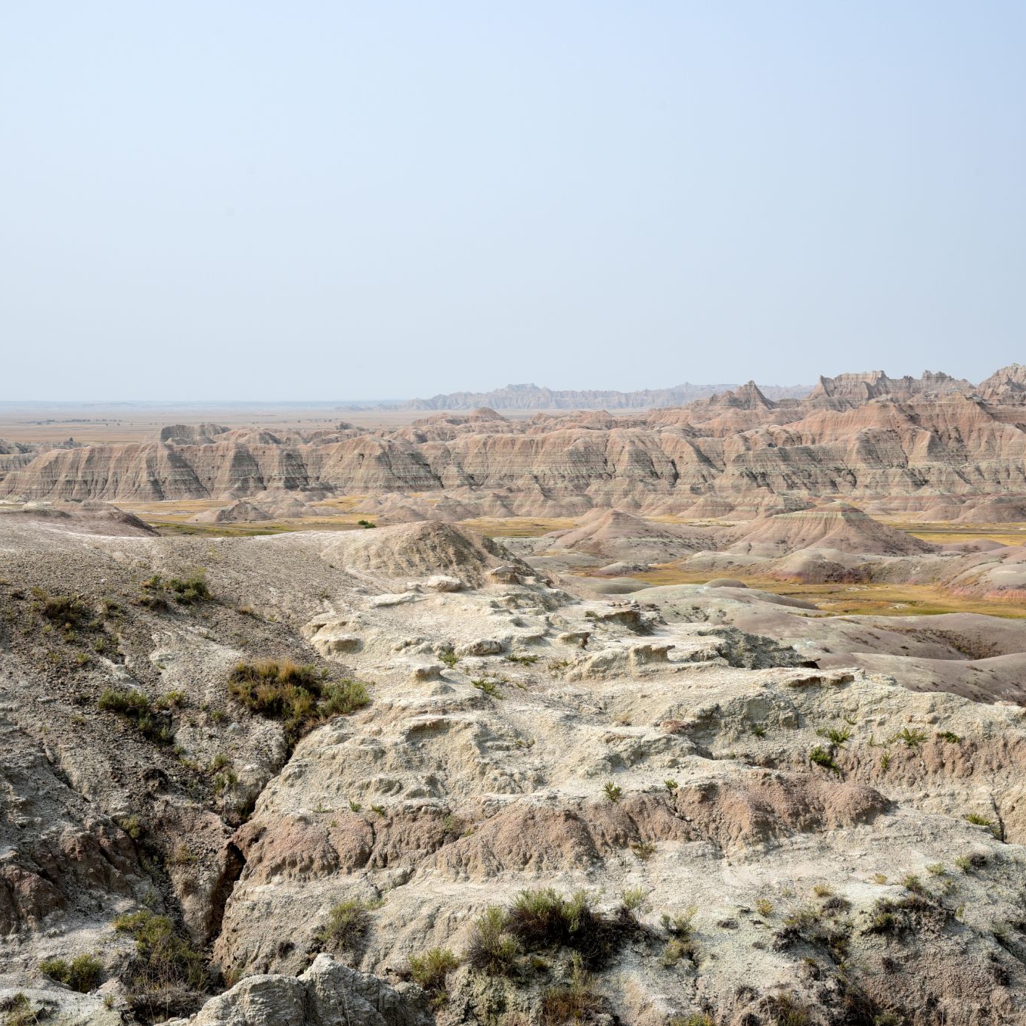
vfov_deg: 29.1
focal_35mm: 59
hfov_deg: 29.1
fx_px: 1978
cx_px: 464
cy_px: 511
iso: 125
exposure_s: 1/200
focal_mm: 46
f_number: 9
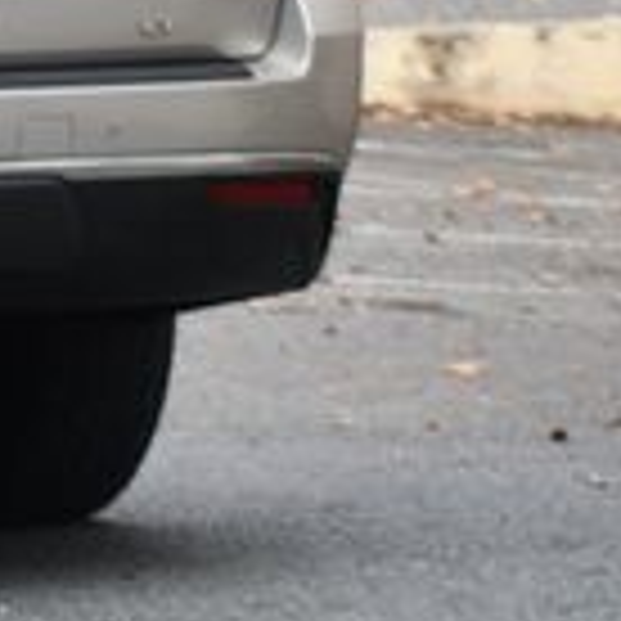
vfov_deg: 3.7
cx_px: -801
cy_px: -254
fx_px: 9621
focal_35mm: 474
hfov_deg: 3.6
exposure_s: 1/250
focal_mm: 80
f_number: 5.6
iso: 320
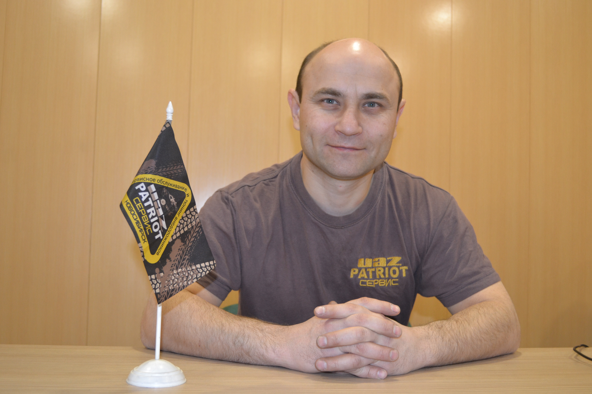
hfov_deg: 49.6
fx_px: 641
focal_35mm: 39
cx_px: 296
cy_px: 197
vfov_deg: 34.2
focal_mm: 26
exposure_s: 1/30
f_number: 4.2
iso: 800
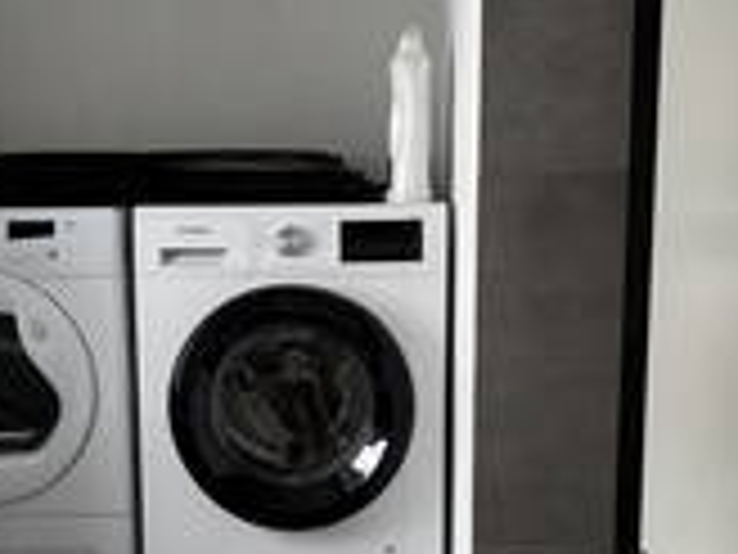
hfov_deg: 33.6
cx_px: 274
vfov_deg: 25.5
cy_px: 387
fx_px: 1215
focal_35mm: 57
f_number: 1.6
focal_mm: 5.96
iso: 250
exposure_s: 1/60
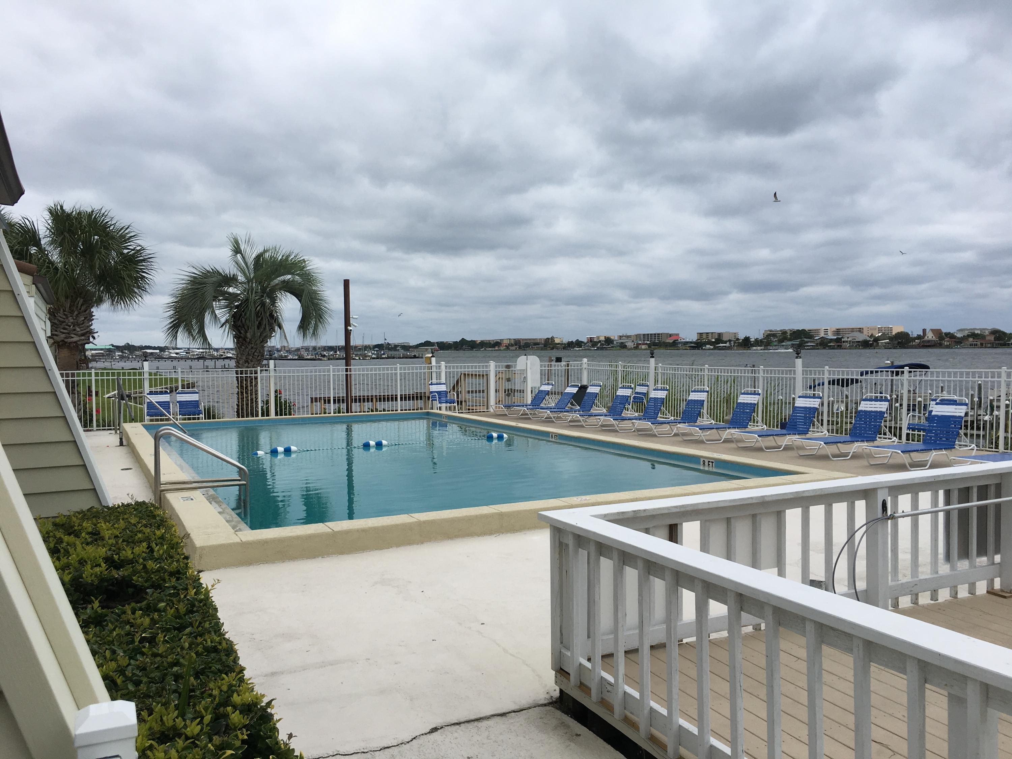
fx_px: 848
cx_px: 506
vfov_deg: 48.2
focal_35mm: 29
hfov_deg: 61.7
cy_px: 380
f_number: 2.2
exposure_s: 1/1068
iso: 25
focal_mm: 4.15
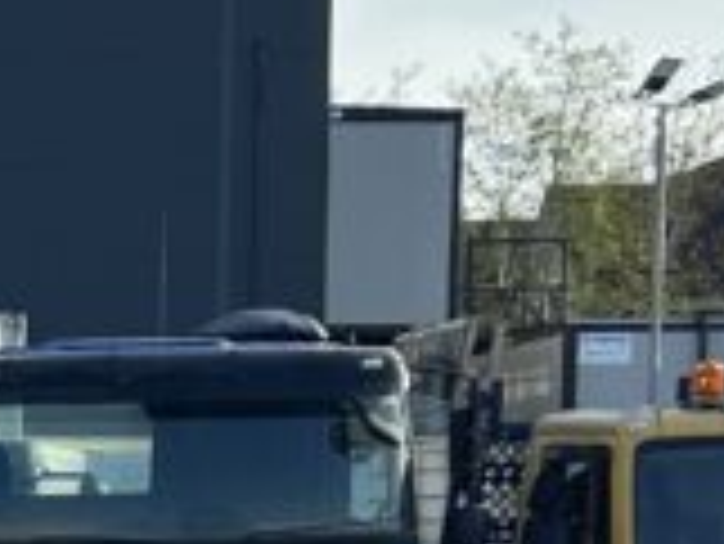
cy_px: 931
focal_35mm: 165
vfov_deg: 8.7
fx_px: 3454
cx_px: -1012
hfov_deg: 10.4
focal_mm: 5.7
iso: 50
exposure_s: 1/1488
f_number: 1.5
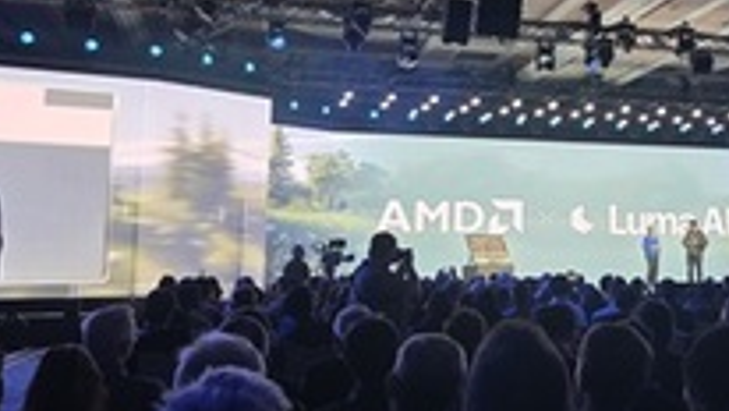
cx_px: 552
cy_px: 145
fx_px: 967
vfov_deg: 23.9
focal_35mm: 50
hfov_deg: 40.1
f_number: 1.7
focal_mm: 6.3
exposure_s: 1/53
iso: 320
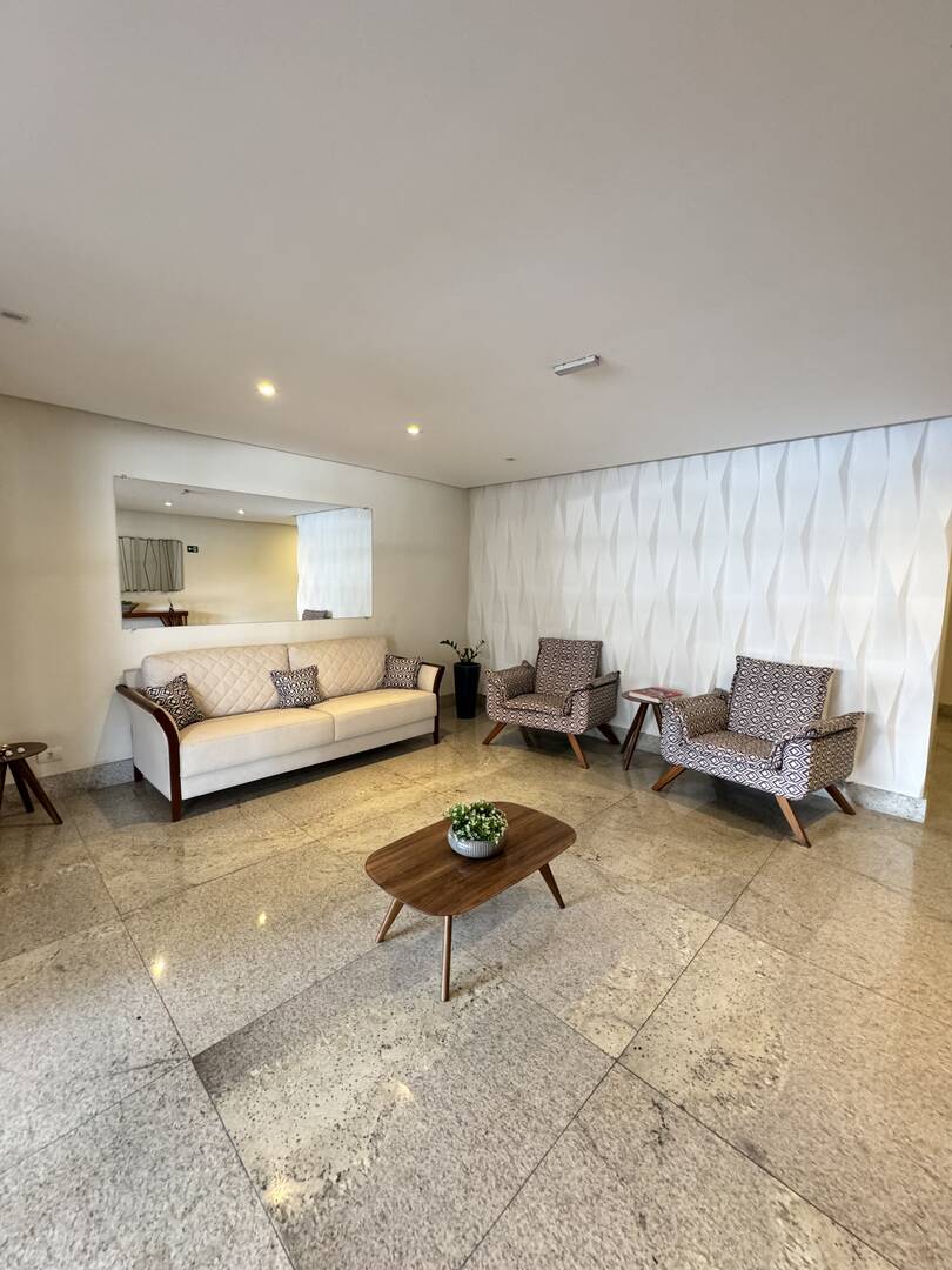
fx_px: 513
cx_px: 476
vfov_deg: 102.1
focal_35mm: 14
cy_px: 635
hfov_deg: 85.7
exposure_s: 1/60
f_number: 2.2
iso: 400
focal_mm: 2.22
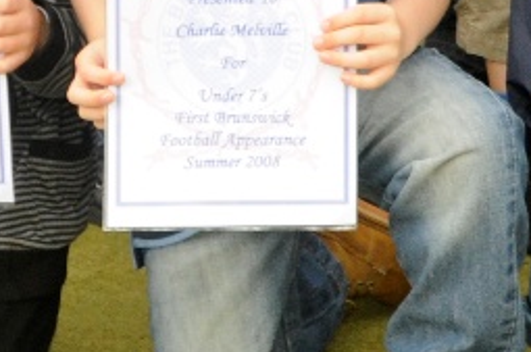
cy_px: -524
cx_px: 800
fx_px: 3887
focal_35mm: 264
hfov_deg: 7.7
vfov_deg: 5.0
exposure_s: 1/250
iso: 500
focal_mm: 28
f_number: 5.6
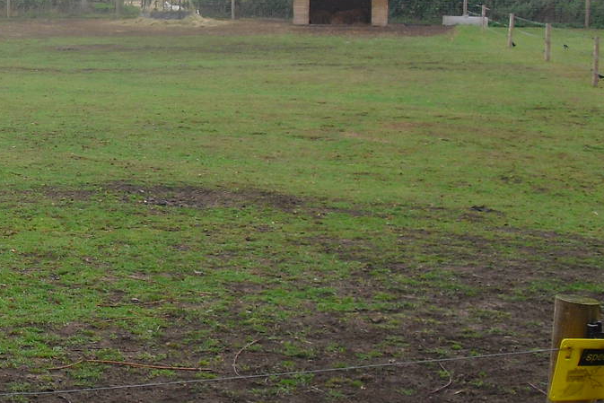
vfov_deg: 15.3
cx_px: -106
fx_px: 1493
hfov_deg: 21.4
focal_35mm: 89
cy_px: 102
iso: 100
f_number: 3.1
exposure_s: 1/400
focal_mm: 6.3
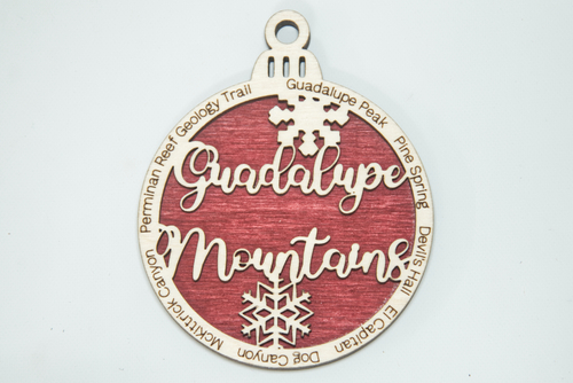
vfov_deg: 16.1
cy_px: 192
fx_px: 1354
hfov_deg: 23.9
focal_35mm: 85
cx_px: 286
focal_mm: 85
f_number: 4.5
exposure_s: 1/20
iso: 125
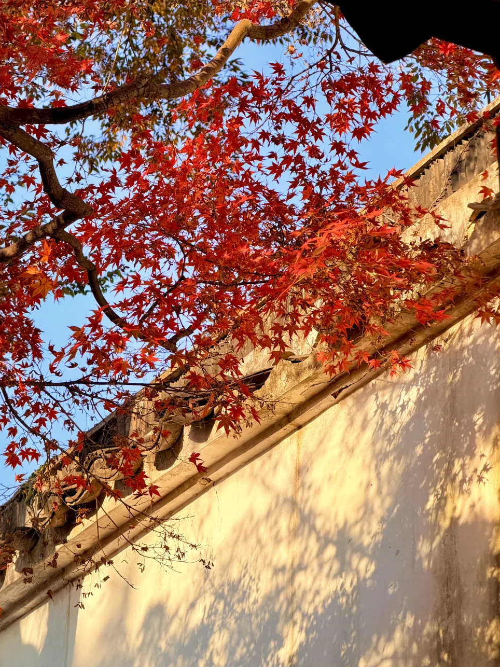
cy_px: 317
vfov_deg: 17.6
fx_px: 2158
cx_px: 228
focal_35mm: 112
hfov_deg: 13.2
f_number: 2.8
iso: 50
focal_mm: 16.89
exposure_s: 1/545
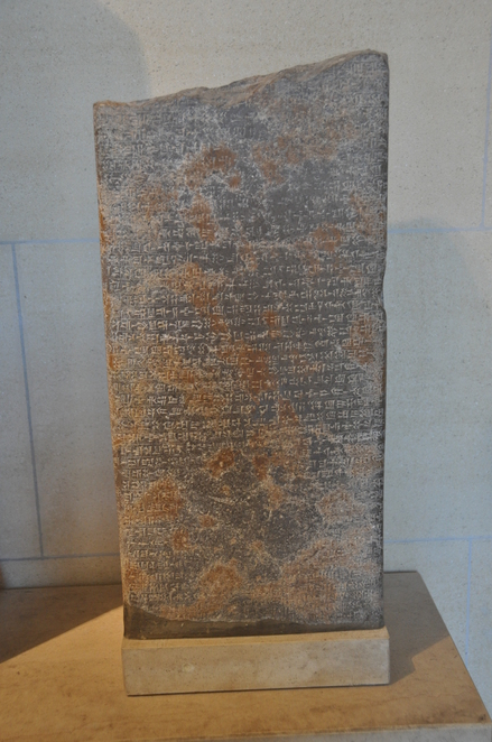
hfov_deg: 30.7
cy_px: 371
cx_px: 246
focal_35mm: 44
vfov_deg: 45.0
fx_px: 895
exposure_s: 1/80
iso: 800
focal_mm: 29
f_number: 4.5
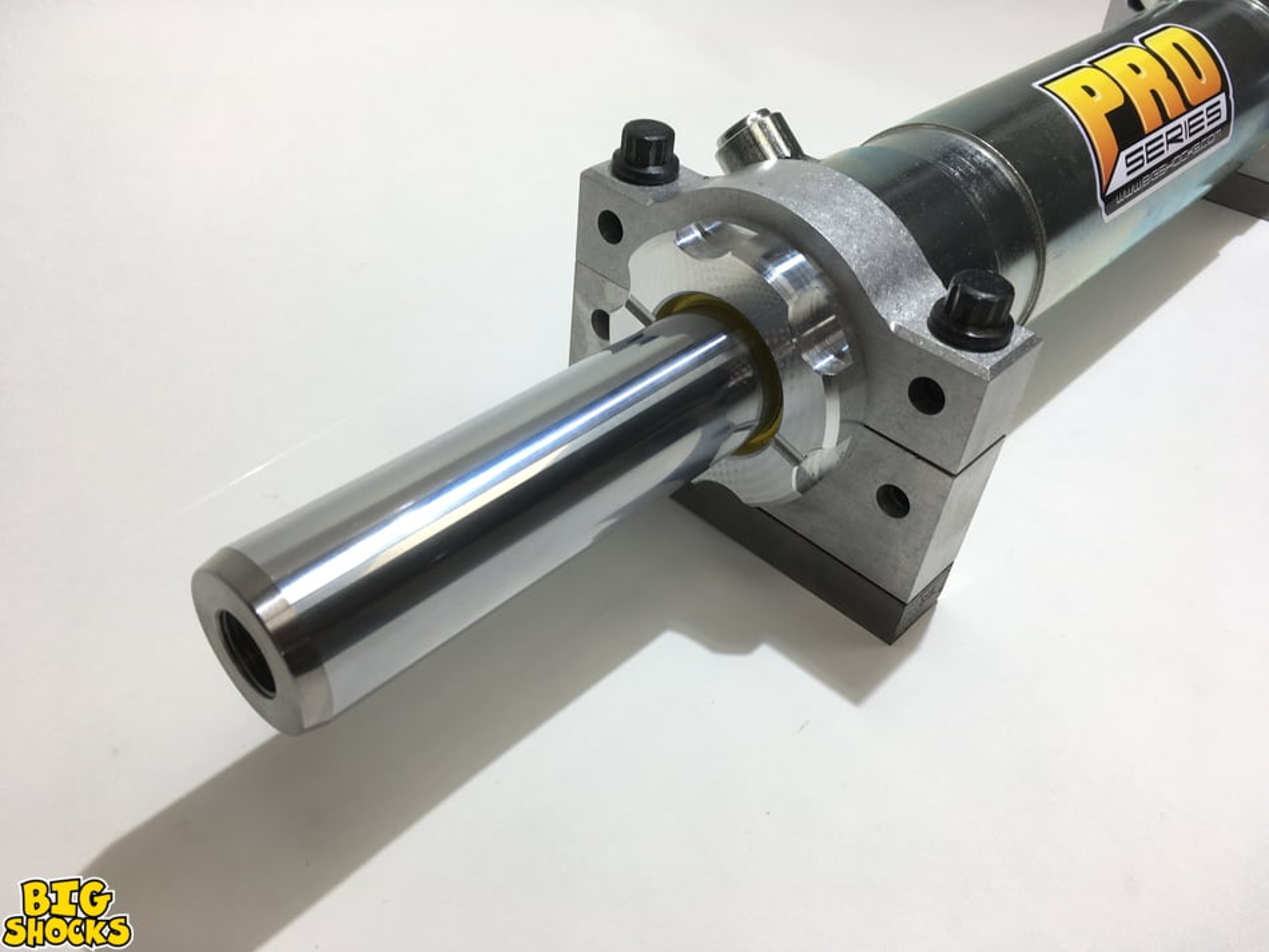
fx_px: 1063
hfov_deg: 61.6
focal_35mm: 29
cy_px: 476
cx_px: 634
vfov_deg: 48.2
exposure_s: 1/120
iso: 25
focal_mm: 4.15
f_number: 2.2
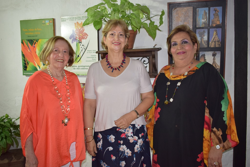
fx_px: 229
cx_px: 125
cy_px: 84
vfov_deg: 40.0
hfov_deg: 57.2
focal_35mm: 33
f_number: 3.8
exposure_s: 1/30
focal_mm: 22
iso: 800
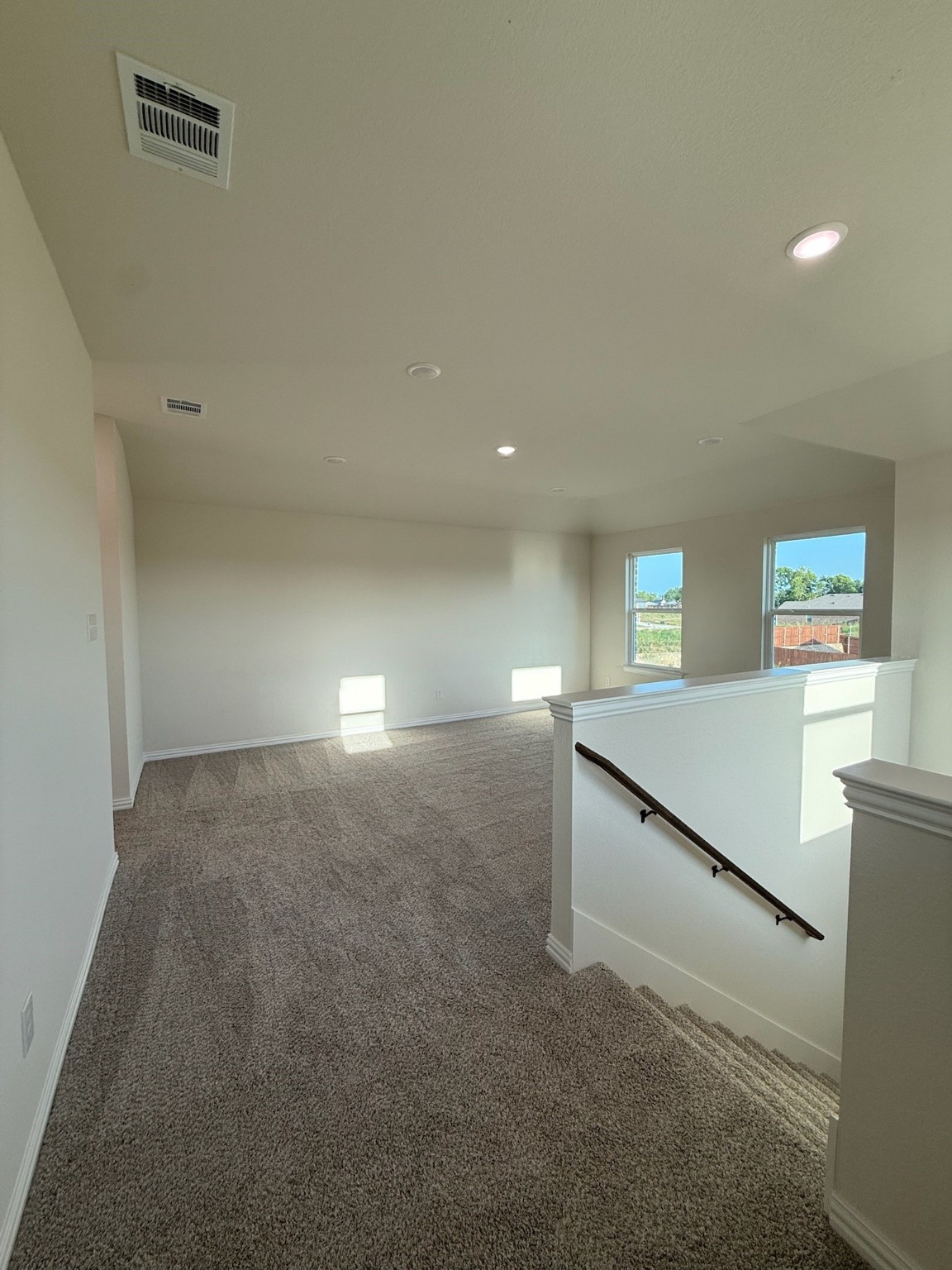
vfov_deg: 102.1
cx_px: 476
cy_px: 635
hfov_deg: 85.7
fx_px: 513
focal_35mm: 14
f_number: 2.2
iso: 64
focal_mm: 2.22
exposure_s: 1/145
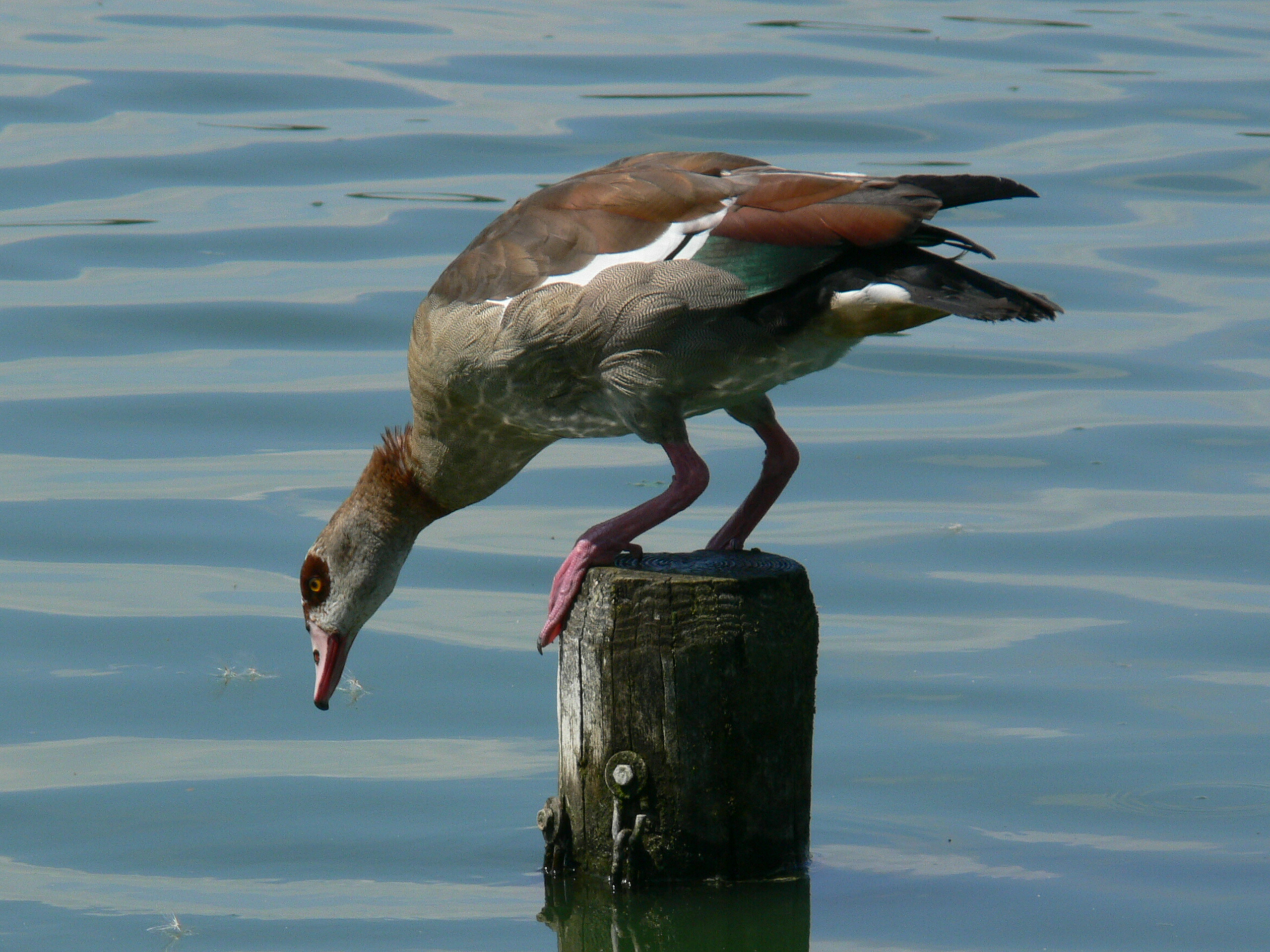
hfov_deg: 4.7
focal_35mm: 420
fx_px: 15409
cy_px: 476
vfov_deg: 3.5
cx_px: 635
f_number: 6.3
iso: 80
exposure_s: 1/400
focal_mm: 88.8
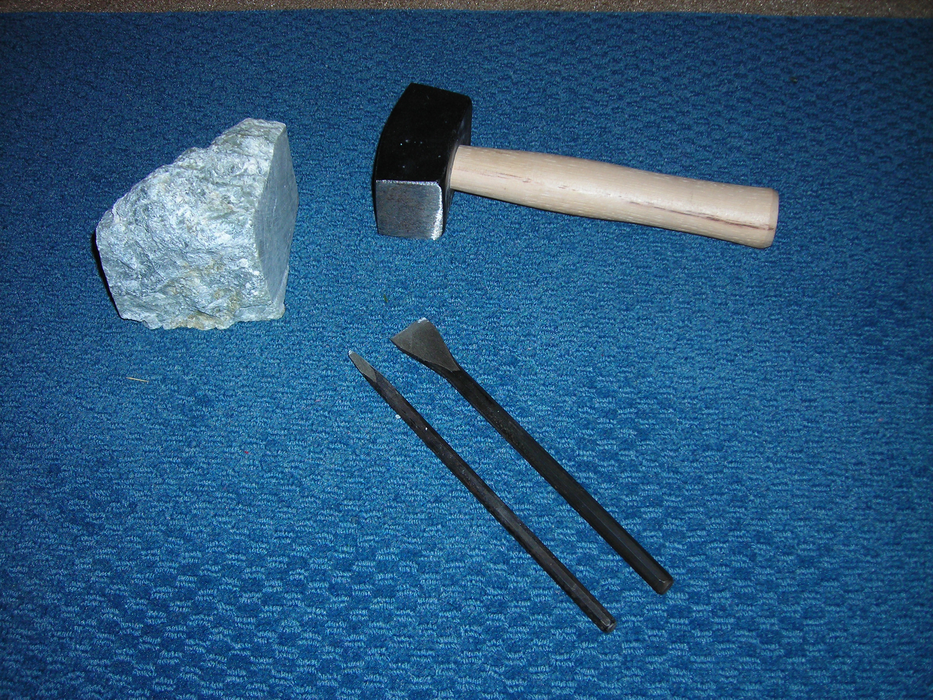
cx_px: 466
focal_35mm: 41
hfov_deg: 45.8
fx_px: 1105
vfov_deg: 35.1
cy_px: 350
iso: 50
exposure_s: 1/60.1
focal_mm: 6.8
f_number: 3.3
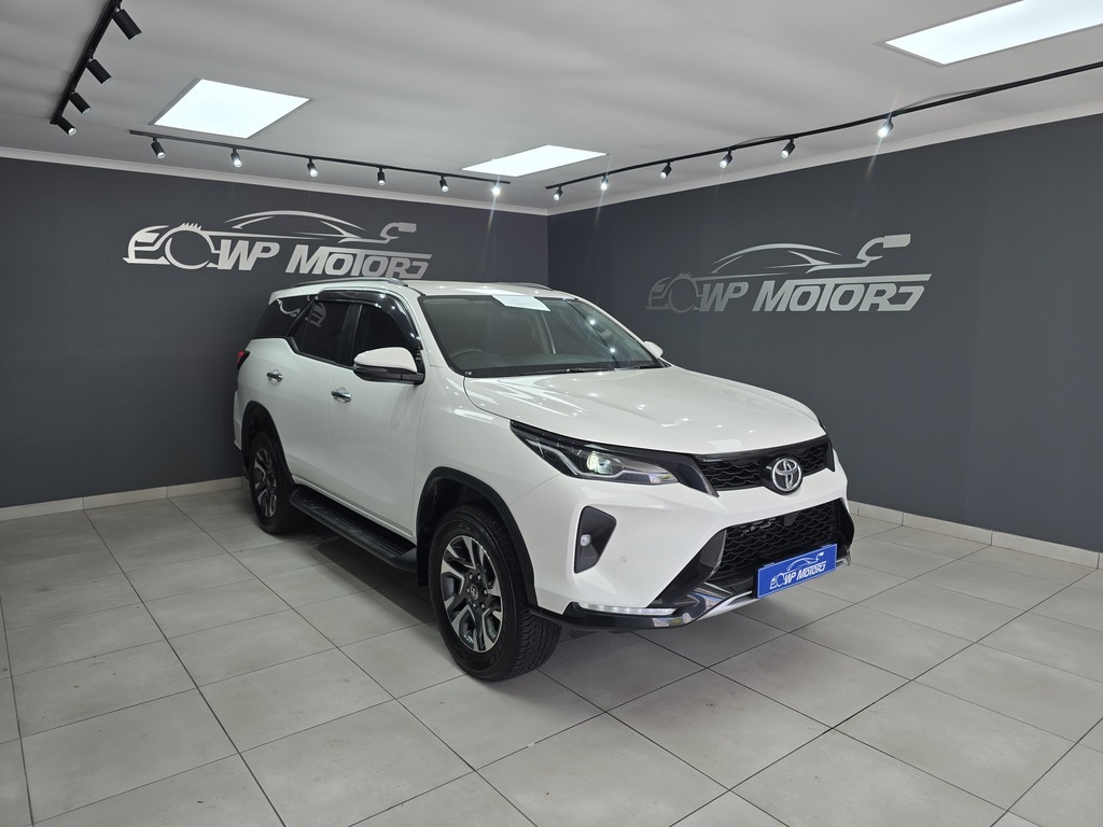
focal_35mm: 23
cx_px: 552
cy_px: 414
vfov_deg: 58.9
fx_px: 733
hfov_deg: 73.9
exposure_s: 1/100
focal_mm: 6.3
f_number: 1.7
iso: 20
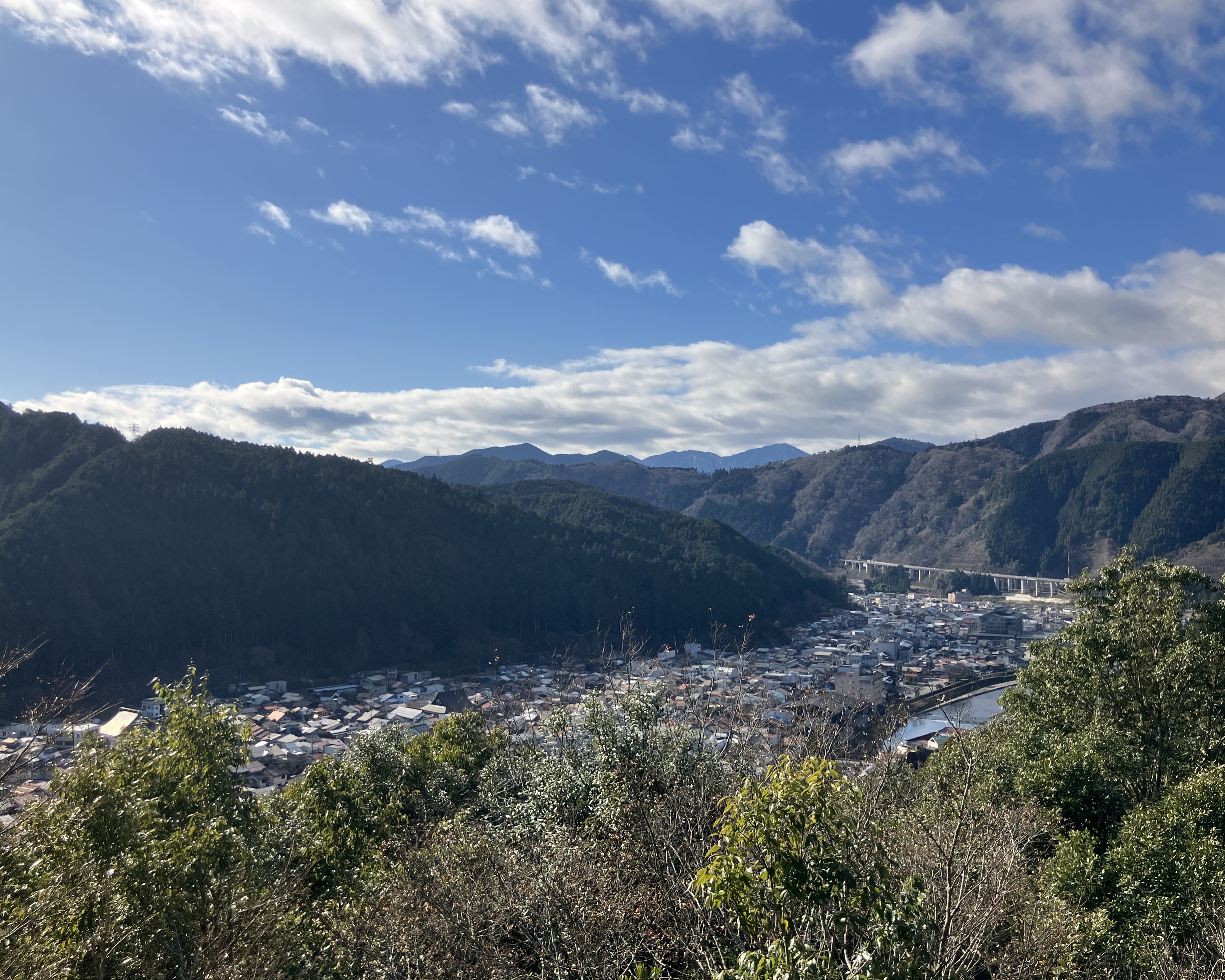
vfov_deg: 48.5
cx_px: 636
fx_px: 1088
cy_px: 497
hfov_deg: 58.8
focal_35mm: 30
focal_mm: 3.99
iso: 32
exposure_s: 1/3247
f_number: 1.8
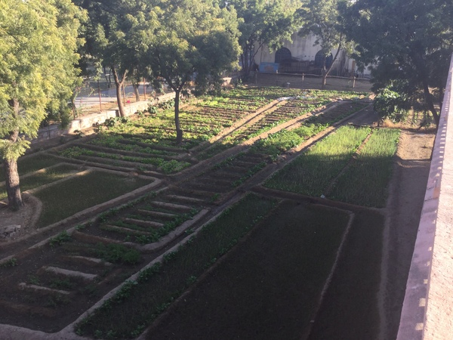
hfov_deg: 58.4
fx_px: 406
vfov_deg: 45.4
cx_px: 226
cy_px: 170
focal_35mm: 31
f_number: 2.4
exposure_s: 1/262
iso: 25
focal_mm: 3.3
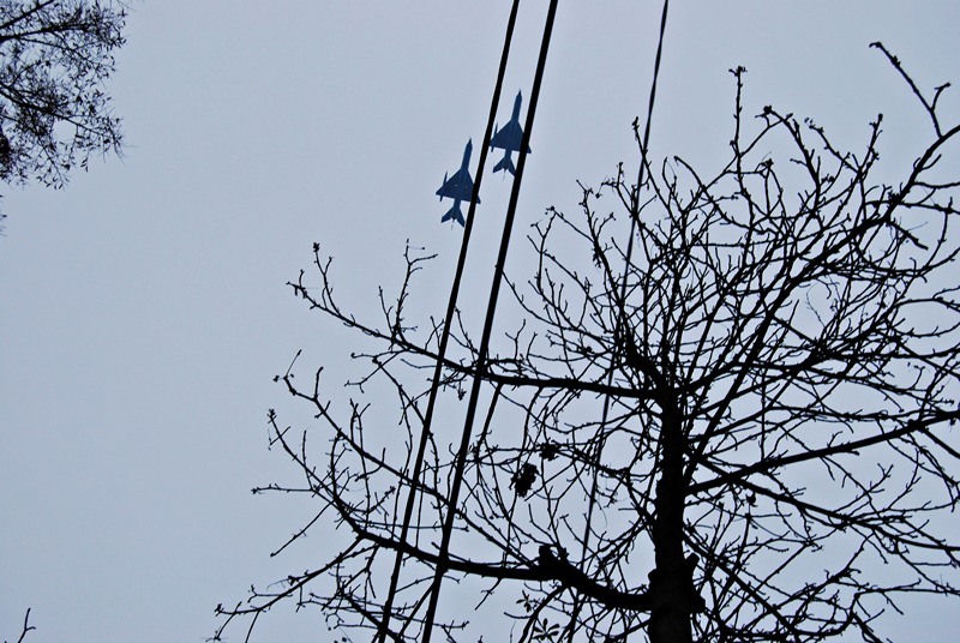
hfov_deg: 41.1
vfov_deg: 28.2
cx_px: 480
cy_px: 322
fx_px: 1282
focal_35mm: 48
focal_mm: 32
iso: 400
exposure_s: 1/400
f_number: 8
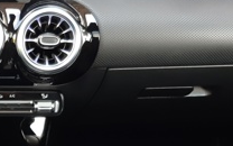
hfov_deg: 18.3
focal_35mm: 106
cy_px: 177
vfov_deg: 12.1
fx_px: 673
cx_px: -68
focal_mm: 3.92
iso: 100
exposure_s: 1/50
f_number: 1.7
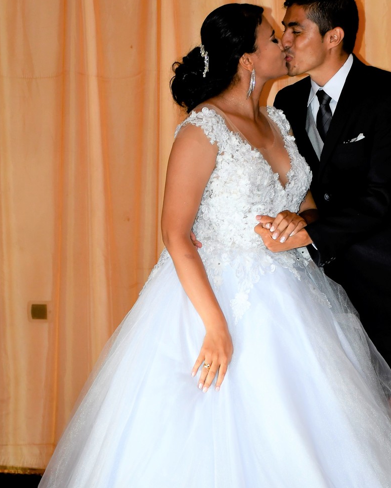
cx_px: 276
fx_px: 1793
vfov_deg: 15.5
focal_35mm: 124
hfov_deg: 12.4
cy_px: 316
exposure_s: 1/100
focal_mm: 48
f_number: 4.5
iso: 400
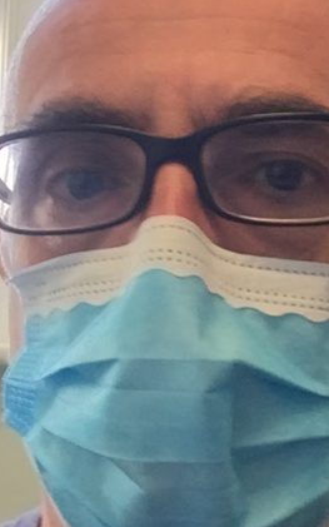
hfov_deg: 16.7
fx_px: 1119
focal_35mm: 78
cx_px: 120
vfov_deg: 26.4
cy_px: 342
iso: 50
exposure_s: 1/33
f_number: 2.2
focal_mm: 2.65
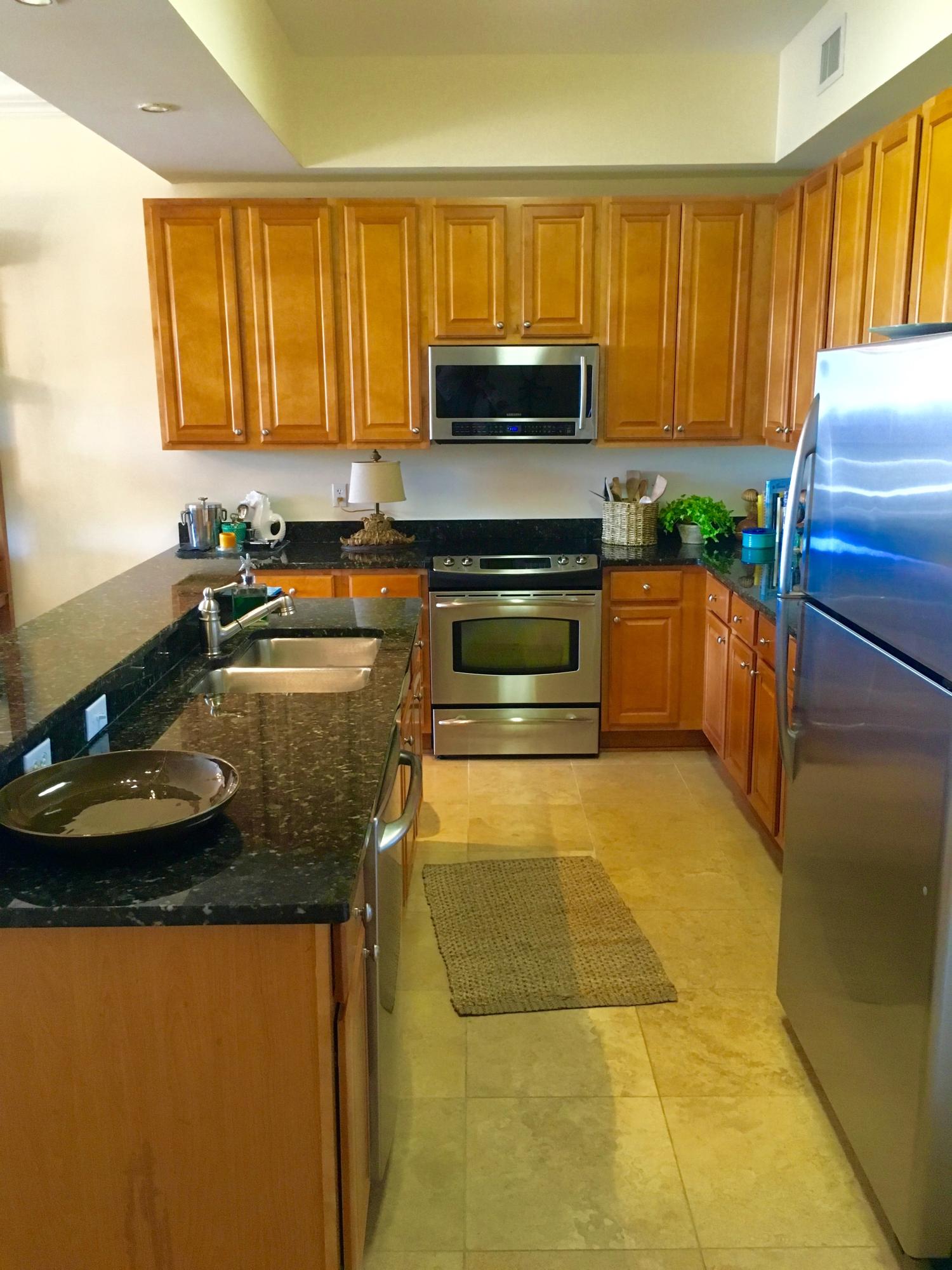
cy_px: 635
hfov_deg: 48.2
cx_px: 476
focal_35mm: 29
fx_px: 1063
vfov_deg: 61.7
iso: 200
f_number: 2.2
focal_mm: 4.15
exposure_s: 1/30
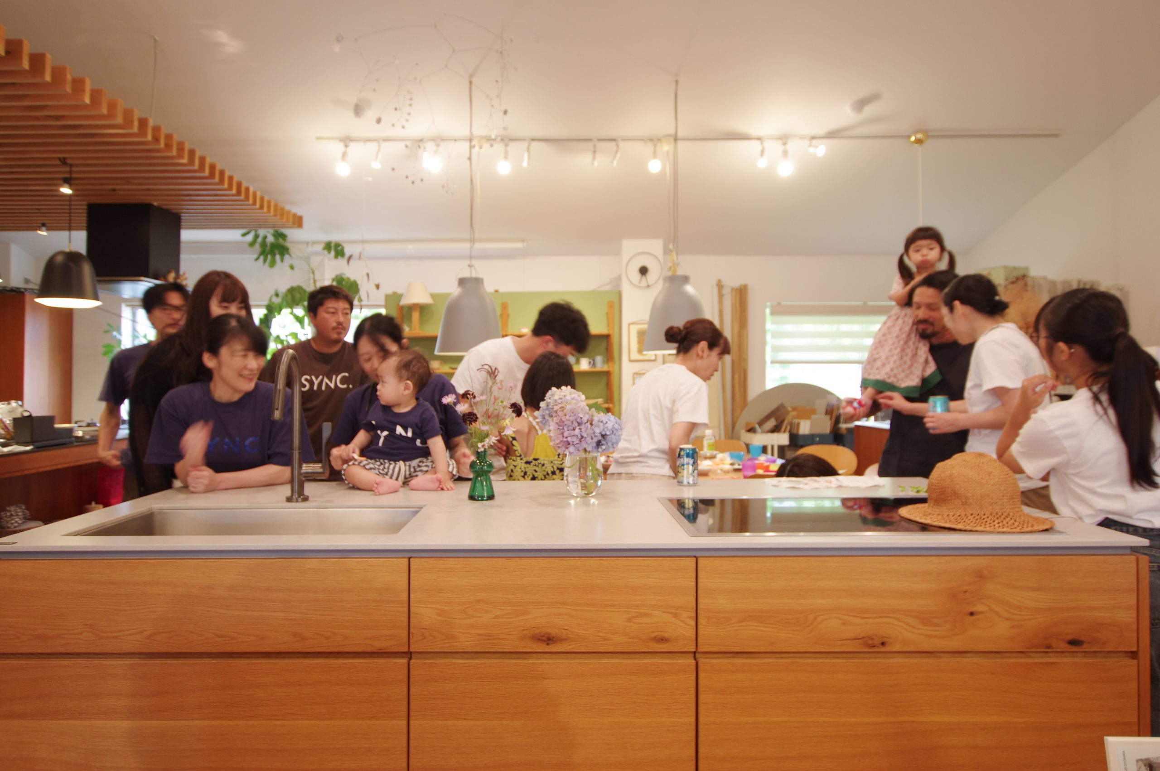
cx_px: 580
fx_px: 676
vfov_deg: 59.4
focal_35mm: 21
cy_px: 386
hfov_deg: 81.3
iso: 400
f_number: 3.5
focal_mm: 14
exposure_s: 1/20
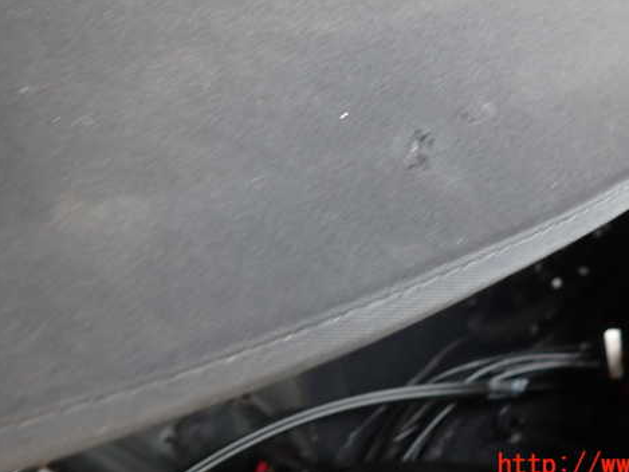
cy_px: 181
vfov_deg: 43.9
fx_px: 582
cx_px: 398
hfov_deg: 56.0
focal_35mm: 32
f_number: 2
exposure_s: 1/30
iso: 200
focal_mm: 4.5
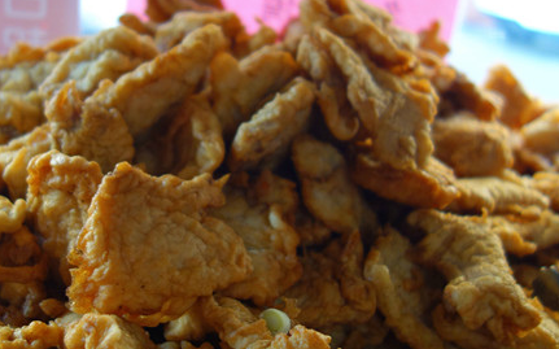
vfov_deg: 24.4
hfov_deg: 38.0
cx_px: 213
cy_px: 185
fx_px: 807
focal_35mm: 53
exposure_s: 1/50
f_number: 1.8
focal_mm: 10.4
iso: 125
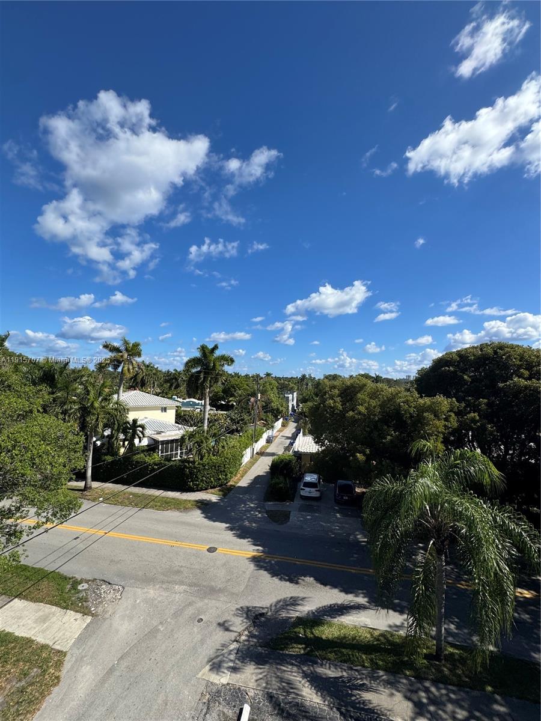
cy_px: 360
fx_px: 292
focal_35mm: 14
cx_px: 270
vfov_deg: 102.1
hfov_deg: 85.7
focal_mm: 2.22
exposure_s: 1/2208
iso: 50
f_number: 2.2
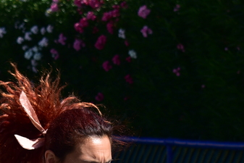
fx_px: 1627
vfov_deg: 5.7
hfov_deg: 8.6
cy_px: 258
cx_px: 48
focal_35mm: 240
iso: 100
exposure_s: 1/640
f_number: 5.3
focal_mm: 48
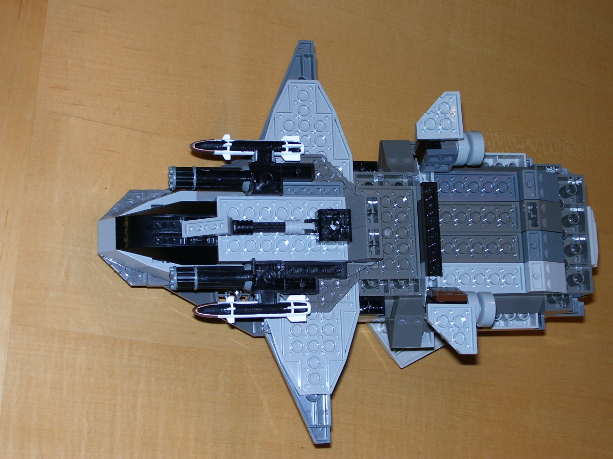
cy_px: 230
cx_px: 306
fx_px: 1240
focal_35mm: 70
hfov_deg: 27.8
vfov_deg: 21.0
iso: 80
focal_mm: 11.6
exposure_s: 1/90
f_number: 4
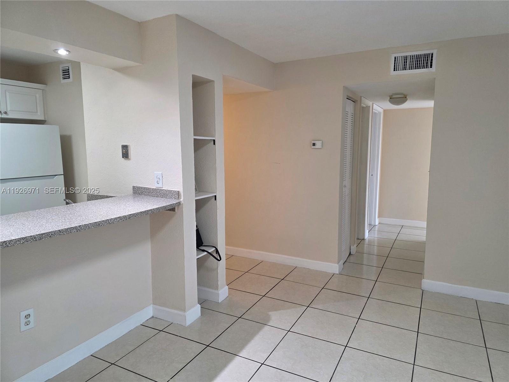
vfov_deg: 58.9
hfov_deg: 73.9
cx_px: 254
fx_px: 338
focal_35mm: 23
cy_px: 191
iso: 200
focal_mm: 6.3
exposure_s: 1/120
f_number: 1.7
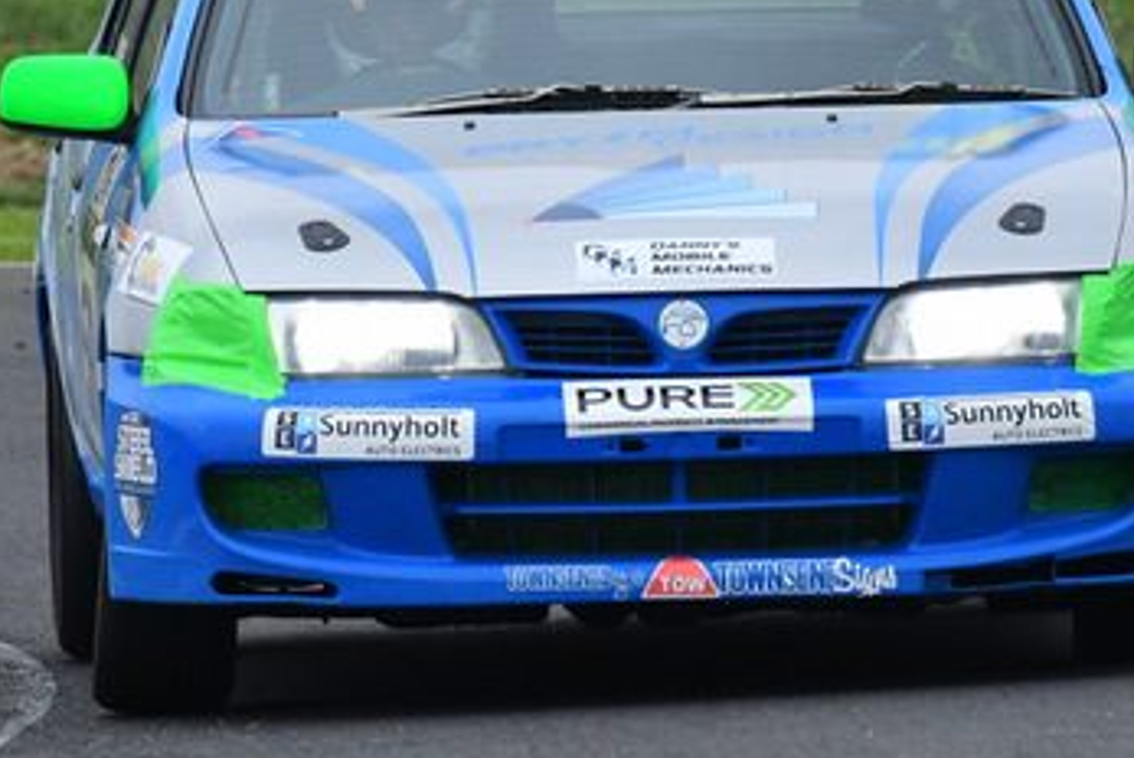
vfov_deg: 0.8
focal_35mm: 1727
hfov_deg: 1.2
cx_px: 507
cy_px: 16
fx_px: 54445
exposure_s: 1/640
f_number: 11
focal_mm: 500
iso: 1000
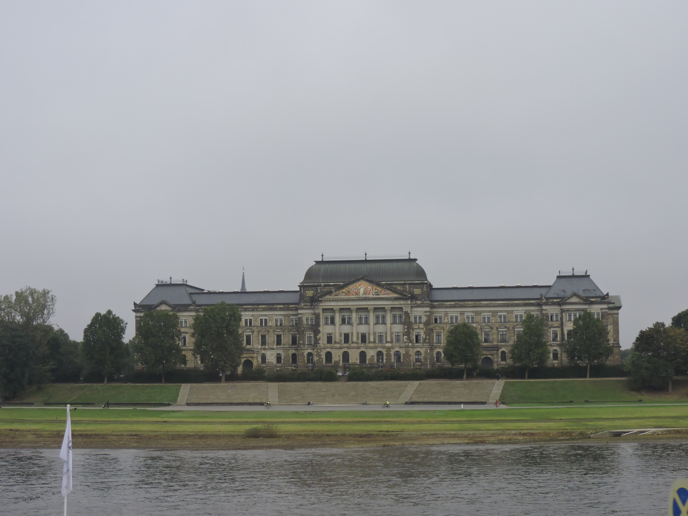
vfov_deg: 24.4
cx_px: 344
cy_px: 258
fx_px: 1193
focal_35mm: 60
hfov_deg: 32.2
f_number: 3.7
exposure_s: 1/400
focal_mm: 10.7
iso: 320
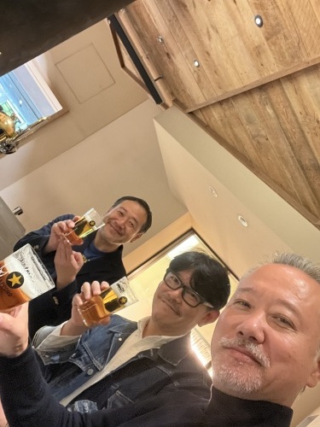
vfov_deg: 60.0
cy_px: 214
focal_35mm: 30
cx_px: 160
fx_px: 370
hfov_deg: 46.8
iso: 1250
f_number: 2.2
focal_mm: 2.71
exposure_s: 1/15
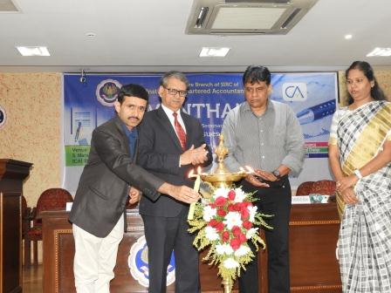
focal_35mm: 45
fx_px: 508
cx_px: 196
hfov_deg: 42.1
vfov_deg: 32.2
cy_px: 146
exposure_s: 1/30
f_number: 4
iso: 560
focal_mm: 8.1
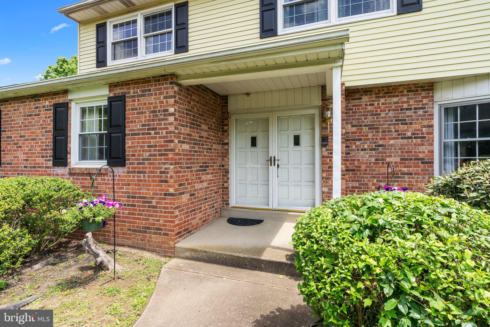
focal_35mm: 18
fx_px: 245
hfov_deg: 90.0
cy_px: 164
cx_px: 245
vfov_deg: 67.4
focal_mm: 18
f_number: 11
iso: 800
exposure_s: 1/250
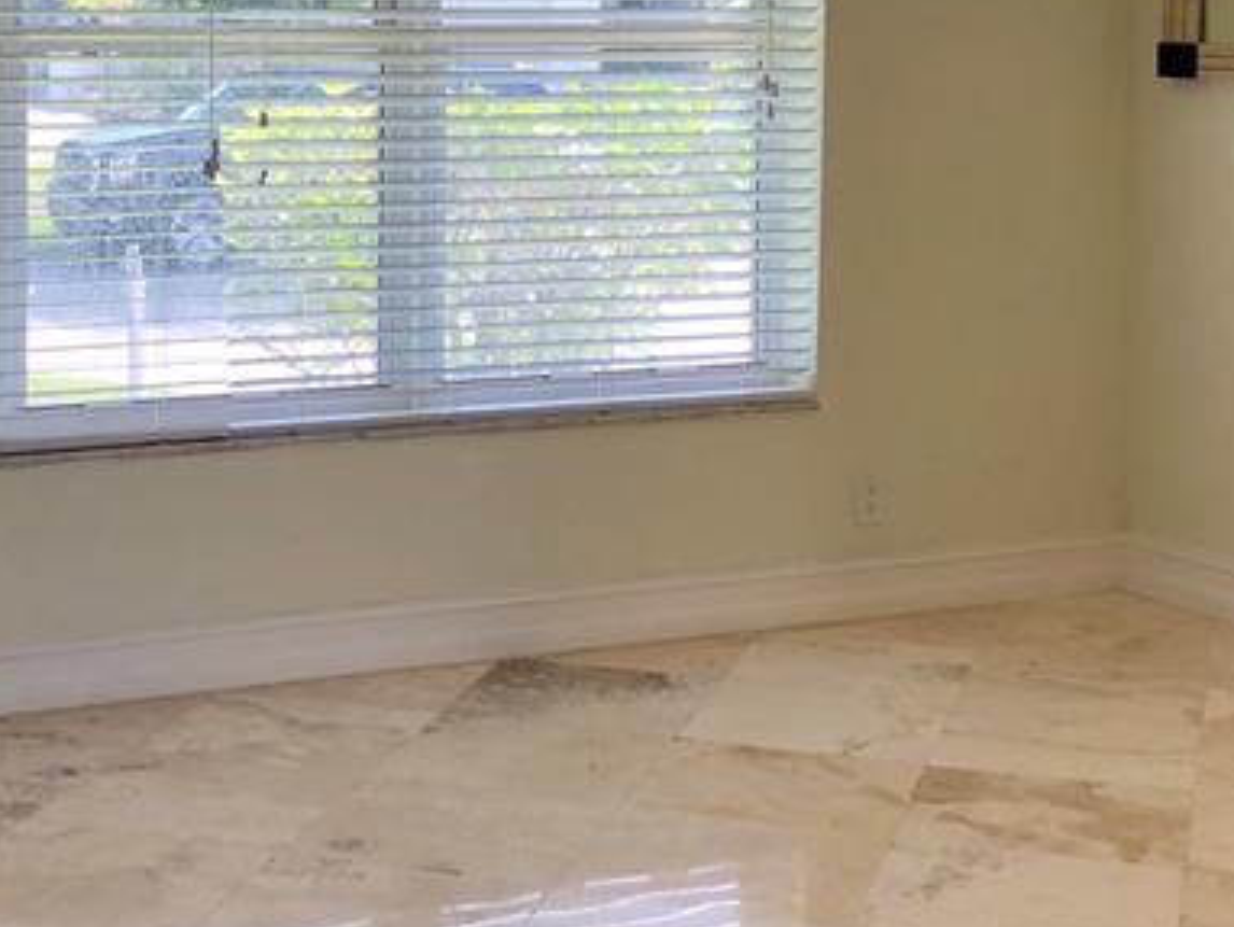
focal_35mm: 75
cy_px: 216
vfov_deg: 19.5
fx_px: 2675
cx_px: 275
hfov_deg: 25.6
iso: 32
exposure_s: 1/120
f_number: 1.8
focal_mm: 4
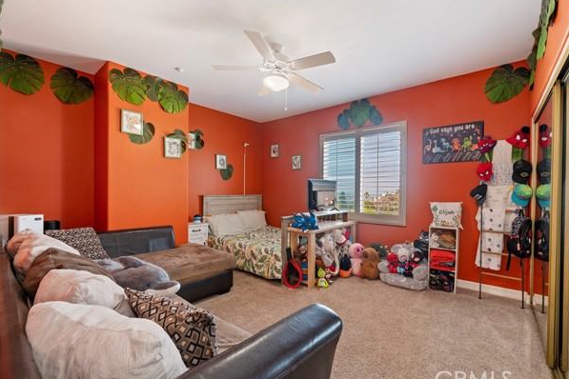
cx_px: 303
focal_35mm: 15
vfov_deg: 77.3
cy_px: 190
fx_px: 237
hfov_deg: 100.3
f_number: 10
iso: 500
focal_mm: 14
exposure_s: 1/4
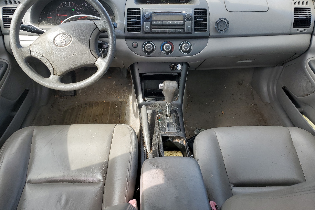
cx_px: 156
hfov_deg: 65.5
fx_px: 245
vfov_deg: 46.4
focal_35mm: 28
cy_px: 98
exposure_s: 1/345
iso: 50
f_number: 1.5
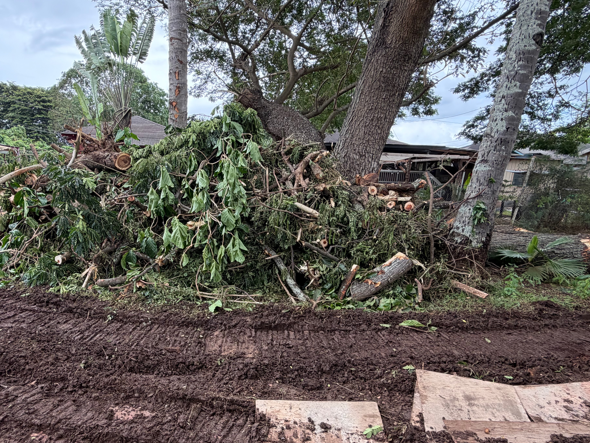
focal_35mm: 22
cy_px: 267
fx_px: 375
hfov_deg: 75.6
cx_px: 238
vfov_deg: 60.5
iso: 50
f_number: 2.2
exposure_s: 1/197
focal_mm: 2.22
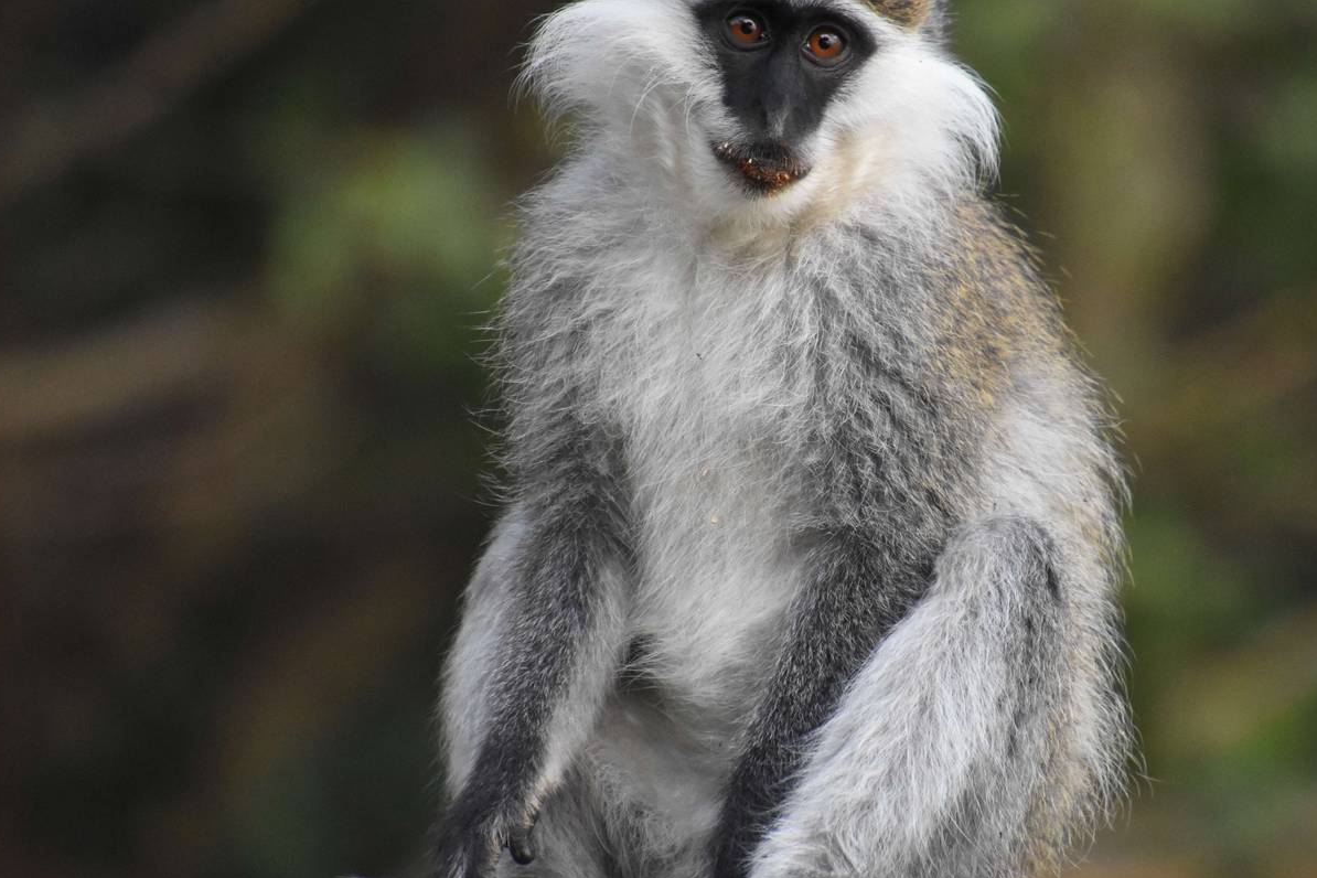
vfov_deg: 2.3
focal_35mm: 603
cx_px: 852
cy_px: 393
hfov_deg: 3.4
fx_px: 22058
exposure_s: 1/320
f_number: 6.3
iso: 3200
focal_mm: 300
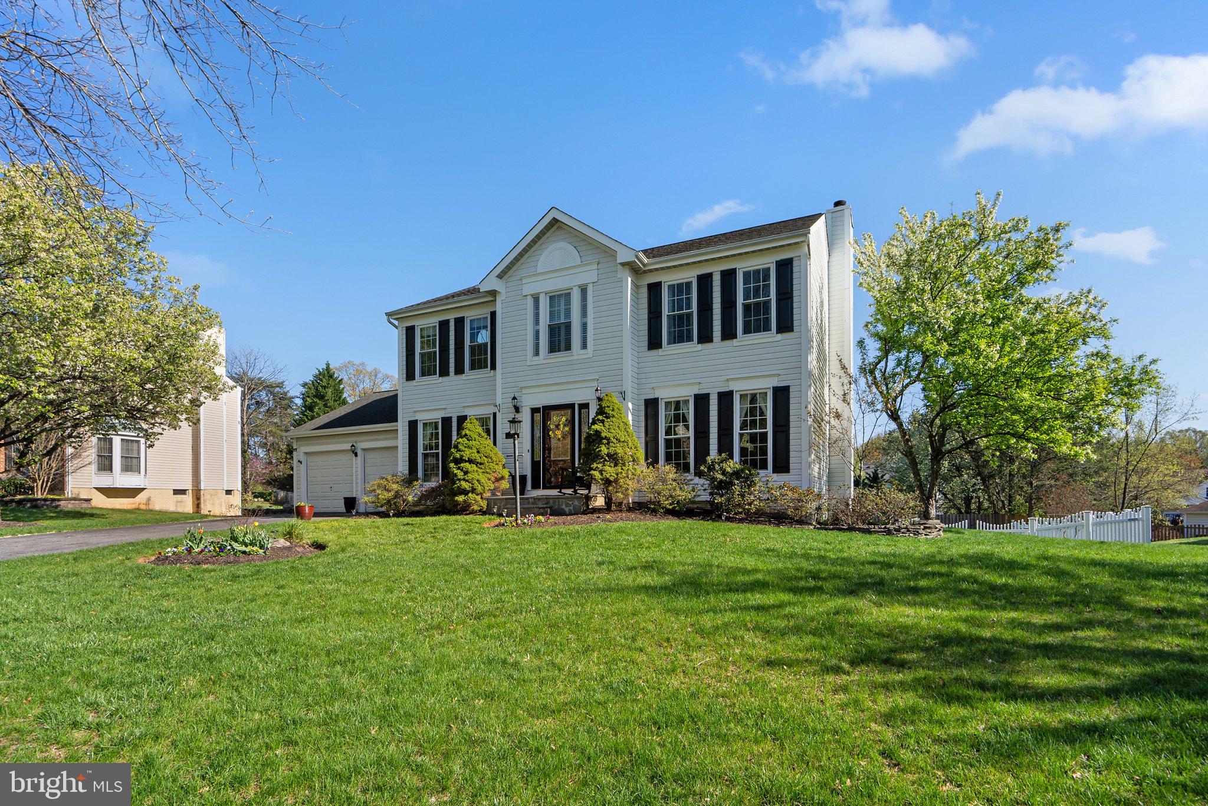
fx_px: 537
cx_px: 604
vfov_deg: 73.8
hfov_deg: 96.7
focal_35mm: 16
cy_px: 403
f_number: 8
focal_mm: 16
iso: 80
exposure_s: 1/200
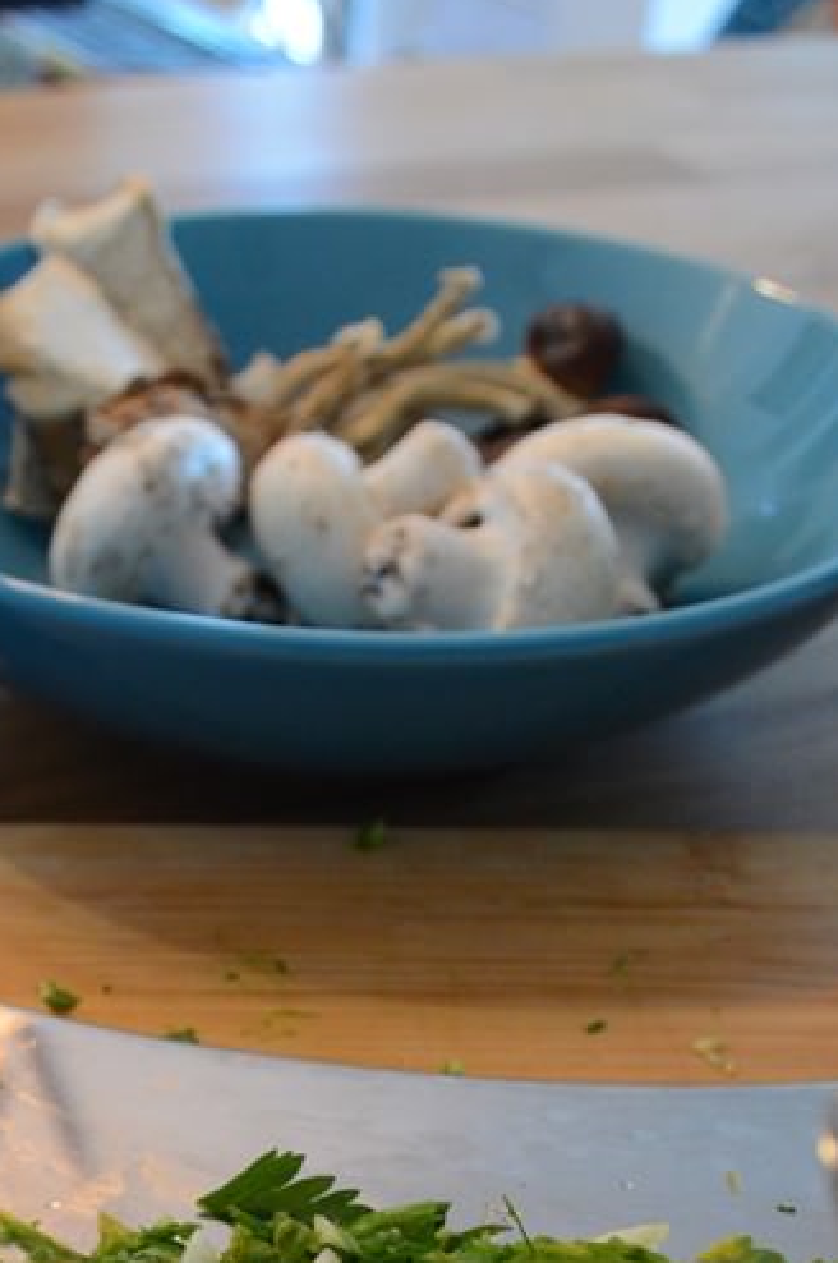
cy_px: 1089
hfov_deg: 27.1
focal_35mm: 49
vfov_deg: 38.2
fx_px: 1716
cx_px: 204
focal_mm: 18
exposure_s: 1/40
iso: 1600
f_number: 4.5
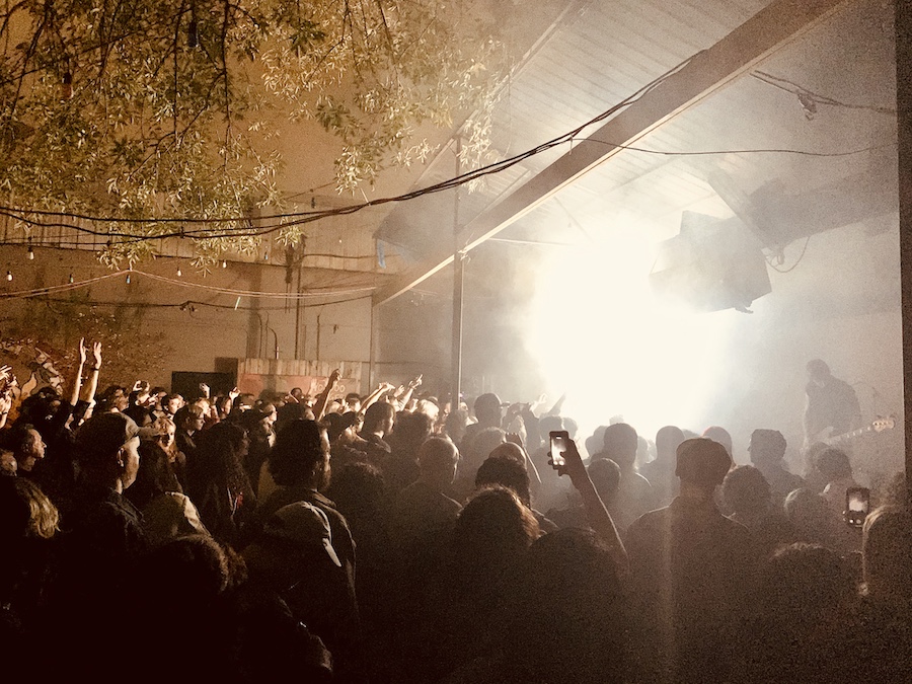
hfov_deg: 67.3
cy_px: 342
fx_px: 685
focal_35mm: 26
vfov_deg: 53.1
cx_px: 456
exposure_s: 1/17
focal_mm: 4.25
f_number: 1.8
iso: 1000
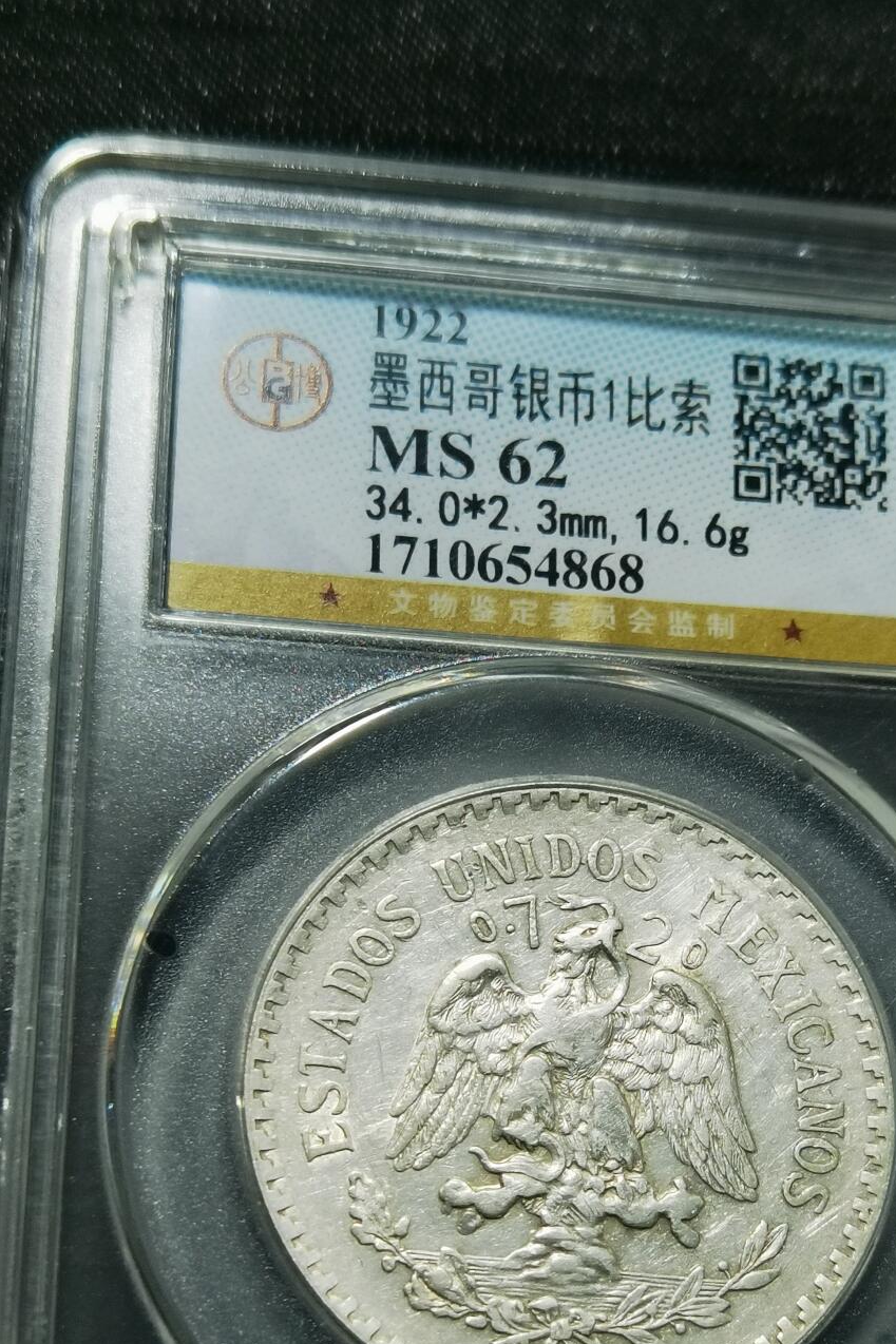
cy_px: 948
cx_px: 627
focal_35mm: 72
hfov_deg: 18.8
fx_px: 2689
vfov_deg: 27.8
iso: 64
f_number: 1.9
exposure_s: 1/100
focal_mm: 6.67
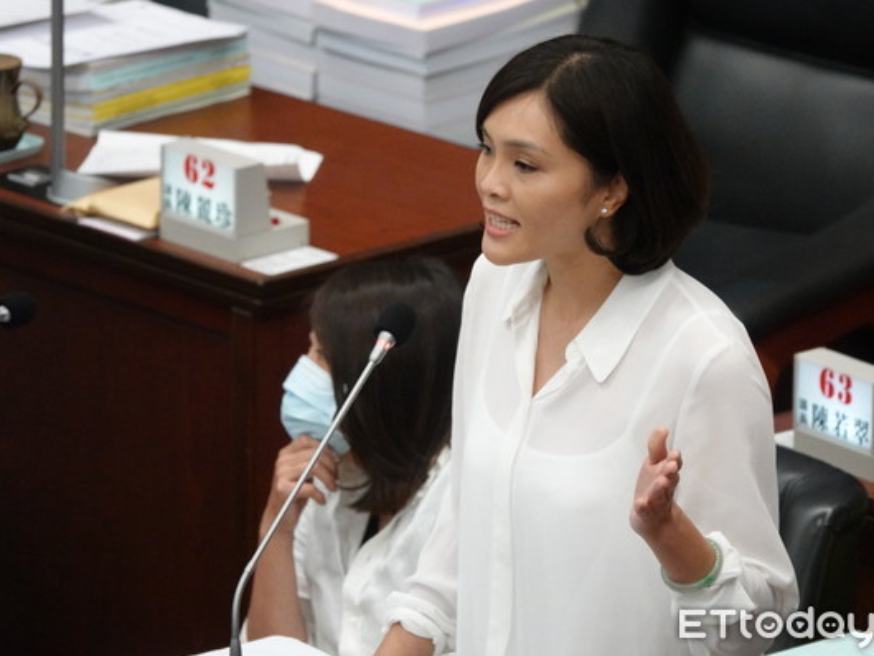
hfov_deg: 3.4
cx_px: 485
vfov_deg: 2.6
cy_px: 328
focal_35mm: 581
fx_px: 14676
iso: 3200
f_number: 4
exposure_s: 1/250
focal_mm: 195.64
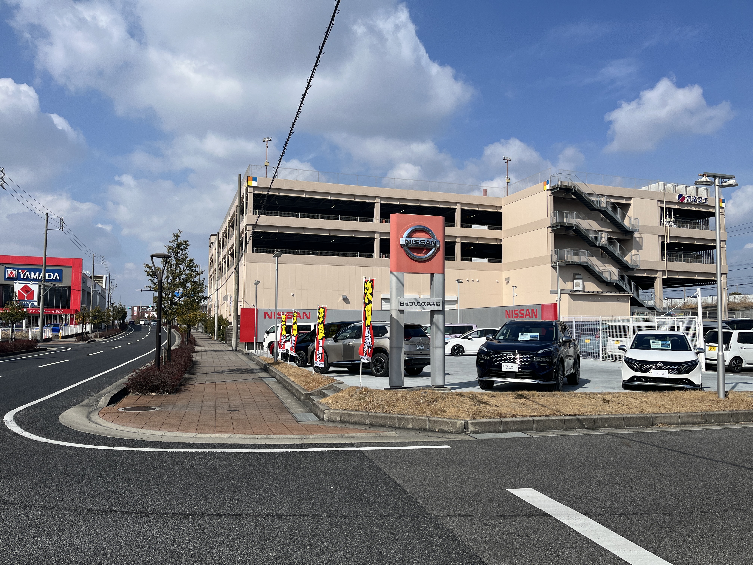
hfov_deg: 67.3
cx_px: 376
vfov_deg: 53.1
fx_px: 566
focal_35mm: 26
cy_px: 282
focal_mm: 5.1
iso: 50
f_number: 1.6
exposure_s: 1/5848
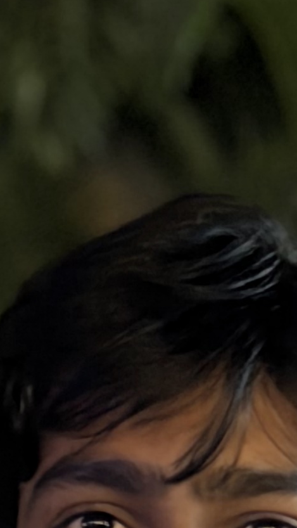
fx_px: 3540
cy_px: 976
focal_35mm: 253
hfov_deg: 4.8
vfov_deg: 8.2
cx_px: 123
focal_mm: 6.76
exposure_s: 1/17
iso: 1250
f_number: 1.78
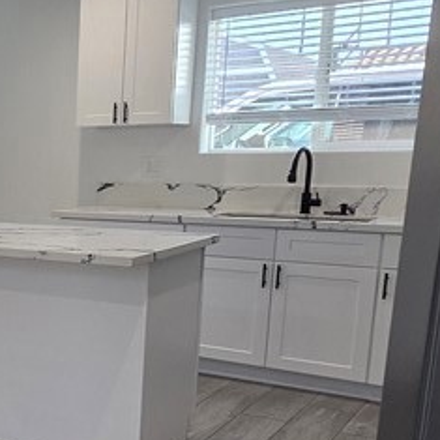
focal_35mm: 50
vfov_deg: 33.8
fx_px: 719
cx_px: -191
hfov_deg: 26.4
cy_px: 286
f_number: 2.2
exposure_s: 1/120
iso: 160
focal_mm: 2.2
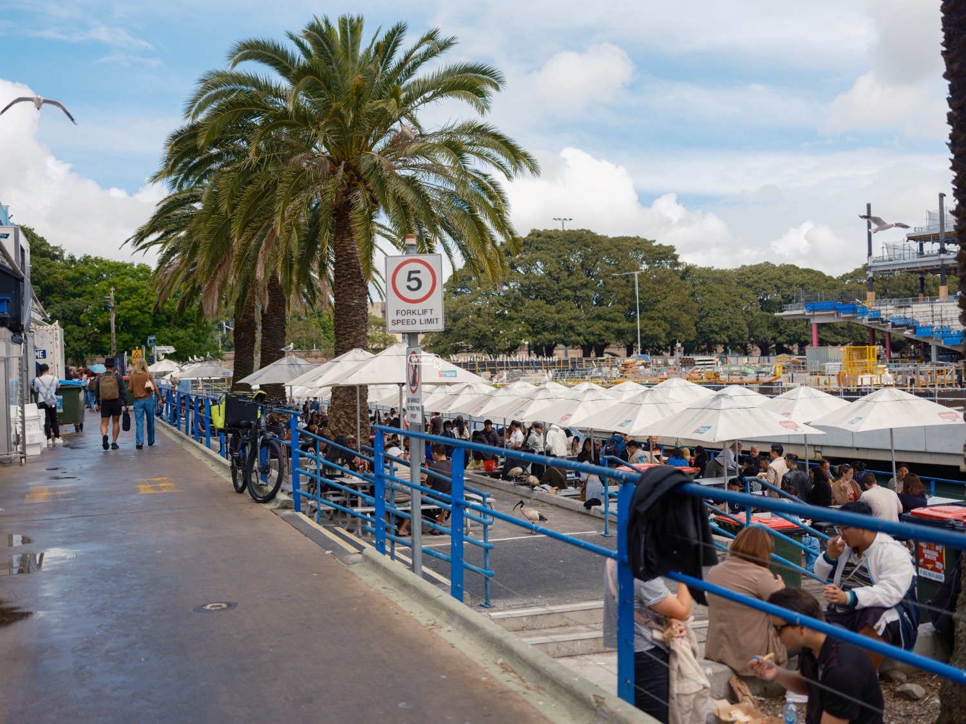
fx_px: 1005
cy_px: 362
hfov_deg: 51.4
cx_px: 483
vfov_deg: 39.7
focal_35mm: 36
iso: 200
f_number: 2.8
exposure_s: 1/1800
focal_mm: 45
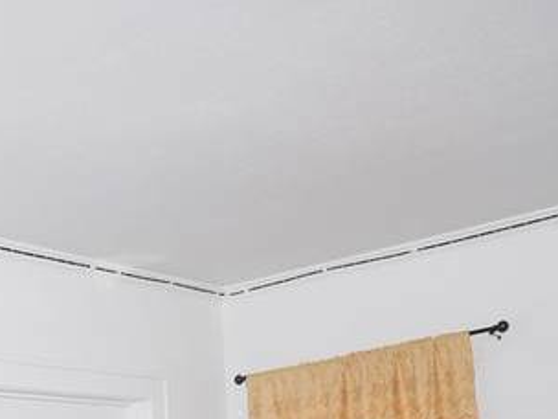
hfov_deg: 31.6
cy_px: 616
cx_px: 92
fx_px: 951
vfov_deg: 21.2
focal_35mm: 59
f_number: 4
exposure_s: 1/60
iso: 200
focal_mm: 7
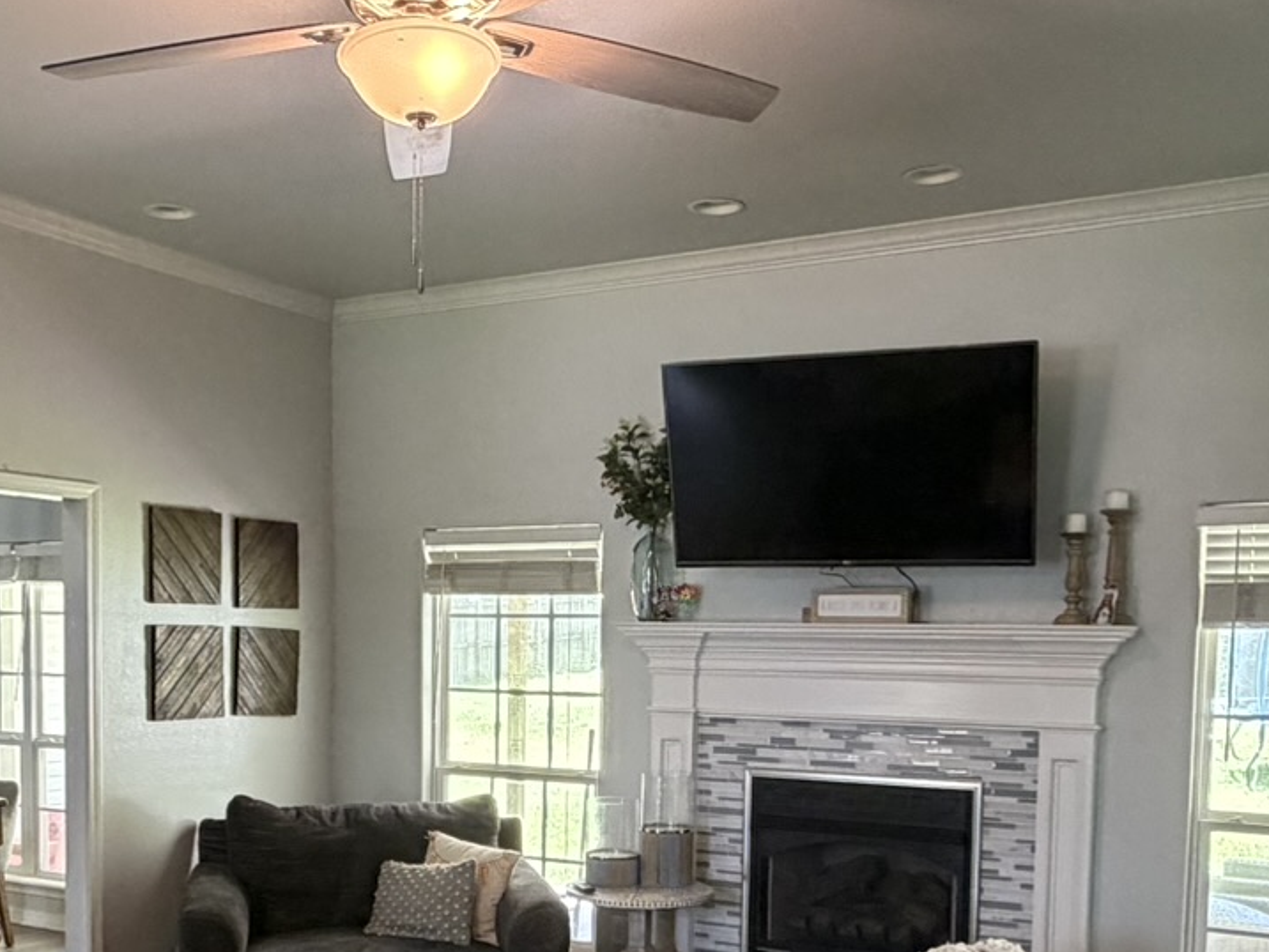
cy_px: 741
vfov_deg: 35.0
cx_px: 573
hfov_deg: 46.7
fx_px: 1467
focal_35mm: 40
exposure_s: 1/60
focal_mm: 2.22
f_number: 2.2
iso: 400
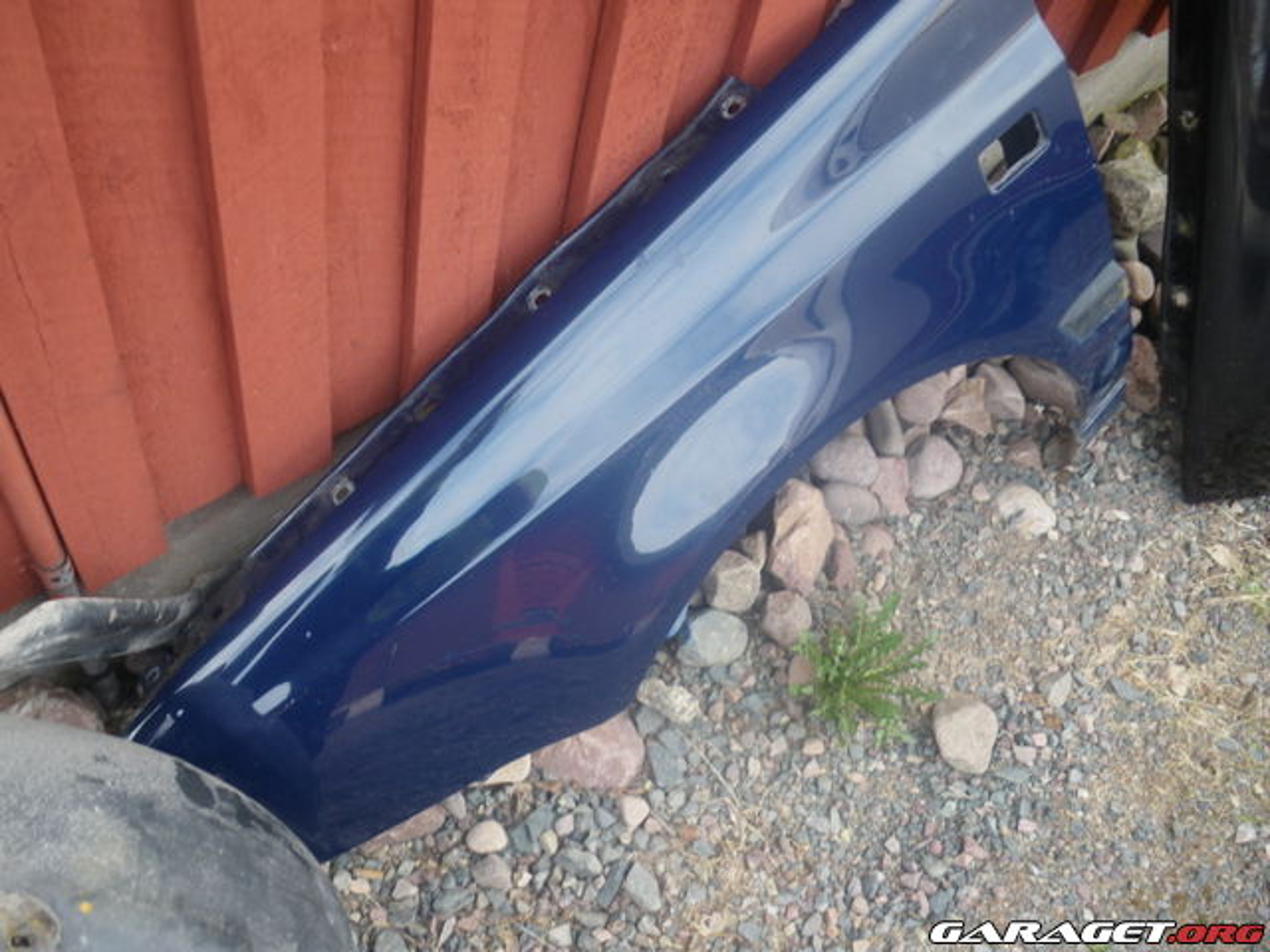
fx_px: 1321
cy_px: 476
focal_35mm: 36
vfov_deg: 39.7
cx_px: 635
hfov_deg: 51.4
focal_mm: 6.3
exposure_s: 1/50
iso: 100
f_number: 3.5
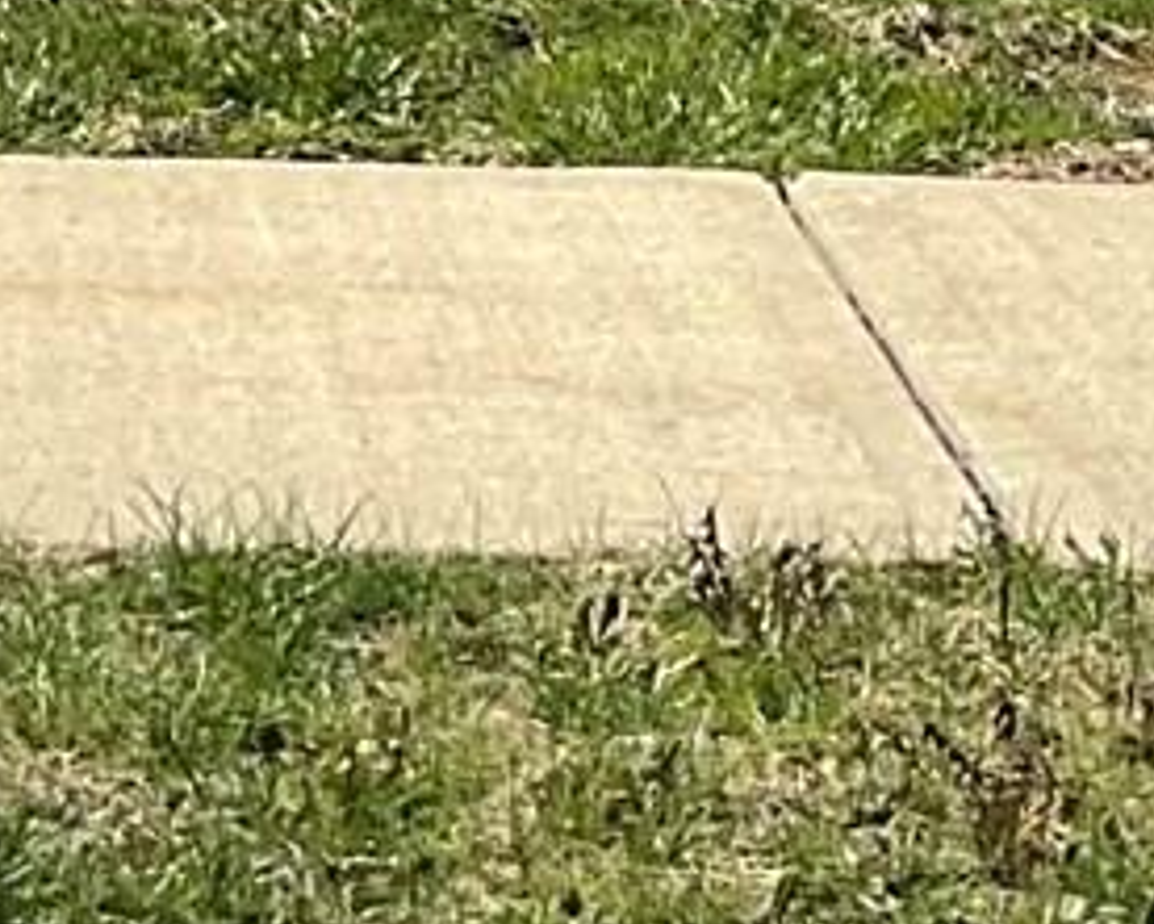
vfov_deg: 6.8
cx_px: 957
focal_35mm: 210
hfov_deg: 9.2
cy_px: -1534
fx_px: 7175
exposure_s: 1/1377
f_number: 1.8
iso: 16
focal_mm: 3
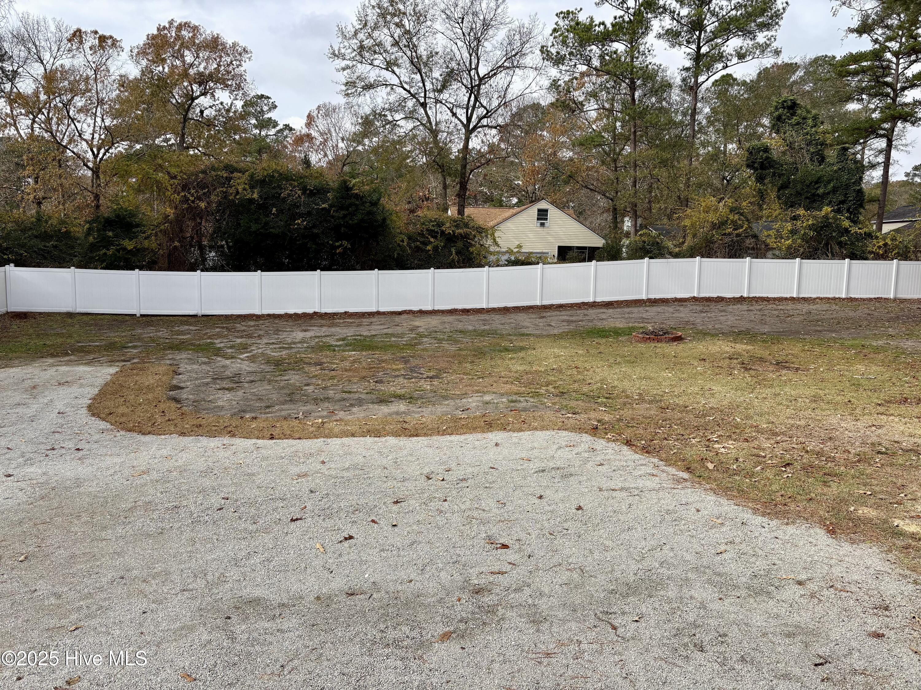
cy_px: 345
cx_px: 460
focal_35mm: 26
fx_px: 692
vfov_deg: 53.1
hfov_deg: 67.3
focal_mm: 5.96
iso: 50
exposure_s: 1/2639
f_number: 1.6
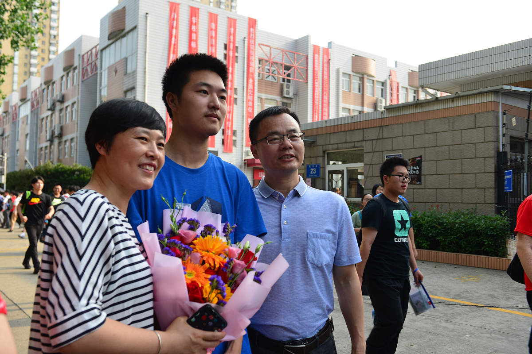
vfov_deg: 38.9
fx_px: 502
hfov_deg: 55.8
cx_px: 266
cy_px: 177
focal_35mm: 34
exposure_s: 1/200
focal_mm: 34
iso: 100
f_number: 4.5
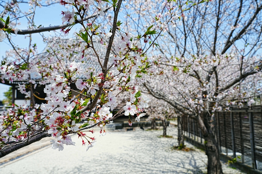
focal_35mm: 29
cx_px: 131
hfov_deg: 63.7
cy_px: 87
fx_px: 211
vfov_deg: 44.9
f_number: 8
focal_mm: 29
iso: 100
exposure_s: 1/320
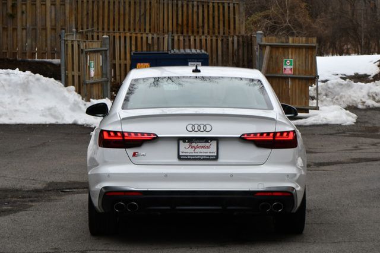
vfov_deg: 11.4
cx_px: 190
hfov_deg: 17.1
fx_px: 1266
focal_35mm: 120
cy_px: 126
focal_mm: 80
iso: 200
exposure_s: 1/250
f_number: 7.1
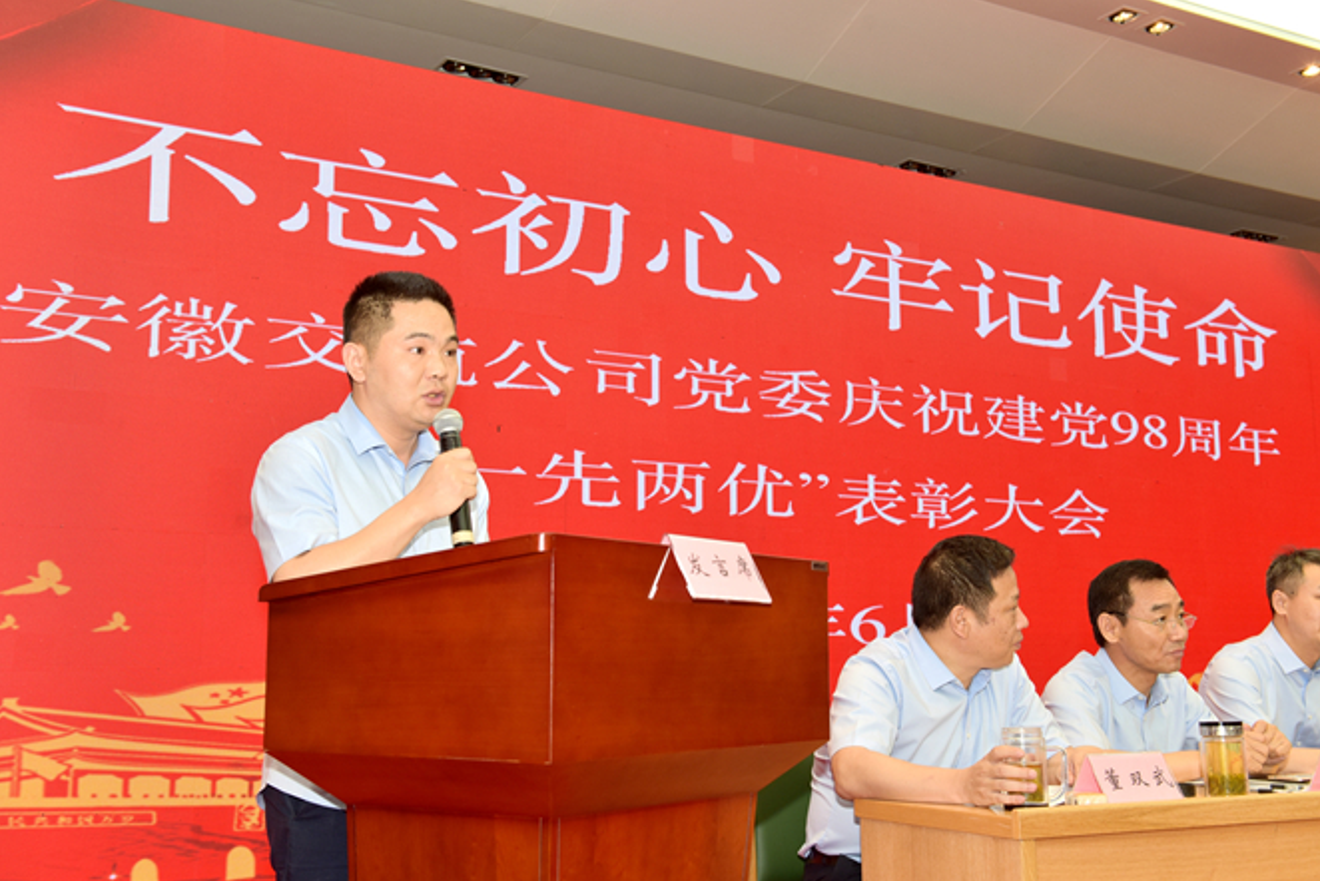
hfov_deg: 49.5
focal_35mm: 39
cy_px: 449
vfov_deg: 34.2
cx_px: 652
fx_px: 1431
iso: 320
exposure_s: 1/60
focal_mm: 38
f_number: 5.6
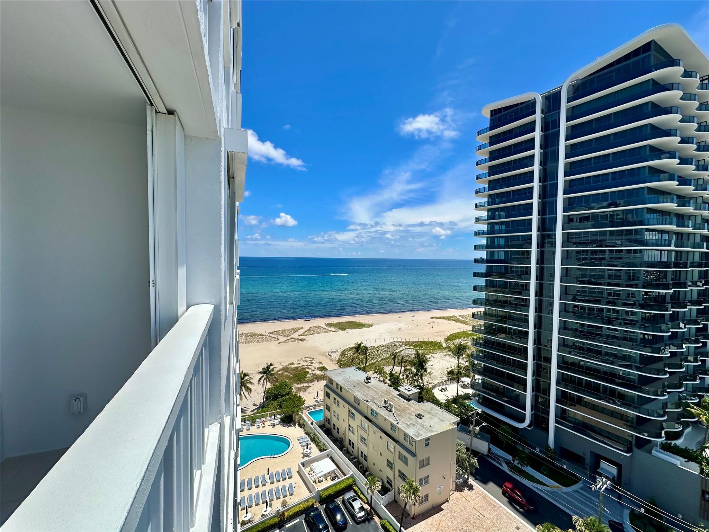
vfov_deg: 85.7
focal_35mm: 14
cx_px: 354
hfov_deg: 102.1
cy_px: 266
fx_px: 287
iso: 50
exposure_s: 1/4132
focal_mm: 2.22
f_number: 2.2
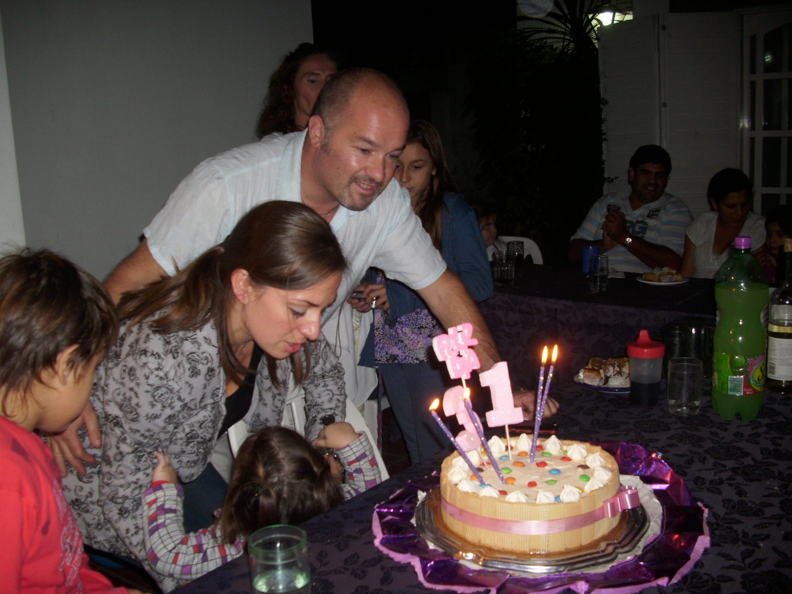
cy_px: 297
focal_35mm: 31
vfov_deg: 45.4
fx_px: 709
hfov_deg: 58.4
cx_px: 396
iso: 50
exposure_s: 1/30
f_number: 2.8
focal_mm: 6.2
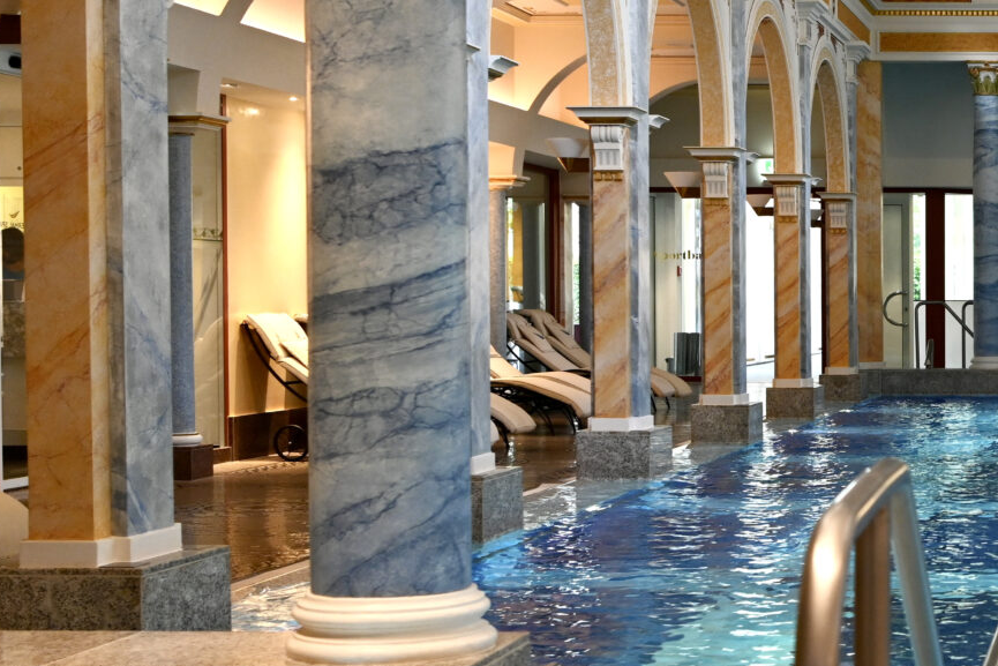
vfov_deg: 19.2
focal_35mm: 71
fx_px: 1968
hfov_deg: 26.0
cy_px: 376
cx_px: 1136
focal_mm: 24
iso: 560
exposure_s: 1/60
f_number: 4
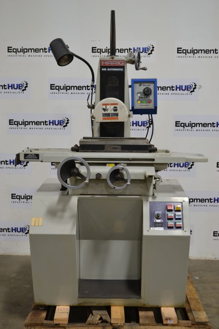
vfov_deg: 38.9
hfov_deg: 26.5
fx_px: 465
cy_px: 164
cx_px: 110
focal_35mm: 51
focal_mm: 34
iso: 400
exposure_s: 1/30
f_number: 5
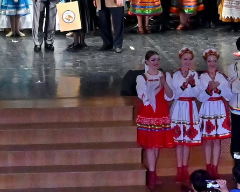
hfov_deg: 9.2
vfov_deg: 7.3
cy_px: -48
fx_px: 1492
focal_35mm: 210
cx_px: 23
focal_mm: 26
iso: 1600
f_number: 5.6
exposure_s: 1/350
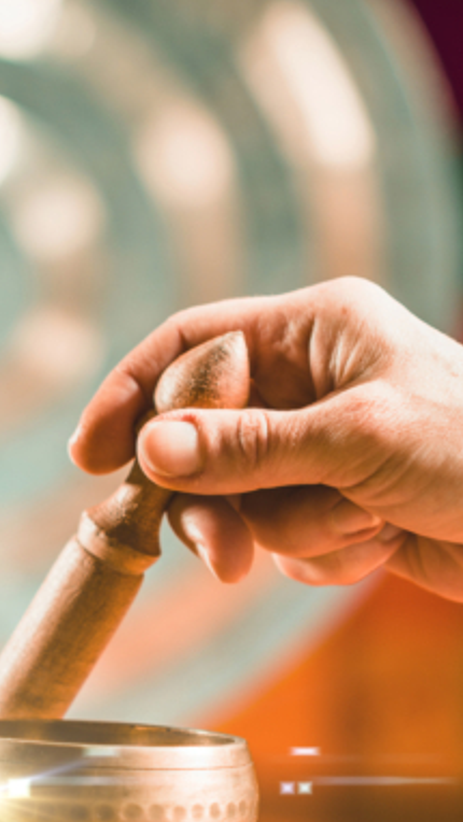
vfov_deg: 8.9
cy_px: 1063
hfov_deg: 5.1
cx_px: -18
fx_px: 5214
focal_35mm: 239
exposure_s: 1/125
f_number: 3.2
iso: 100
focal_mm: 85
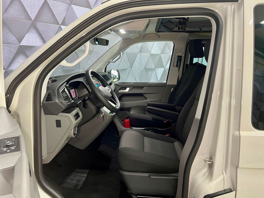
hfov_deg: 67.3
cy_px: 99
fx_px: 198
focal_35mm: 26
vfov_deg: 53.1
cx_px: 132
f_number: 1.5
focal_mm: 5.7
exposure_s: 1/60
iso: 320
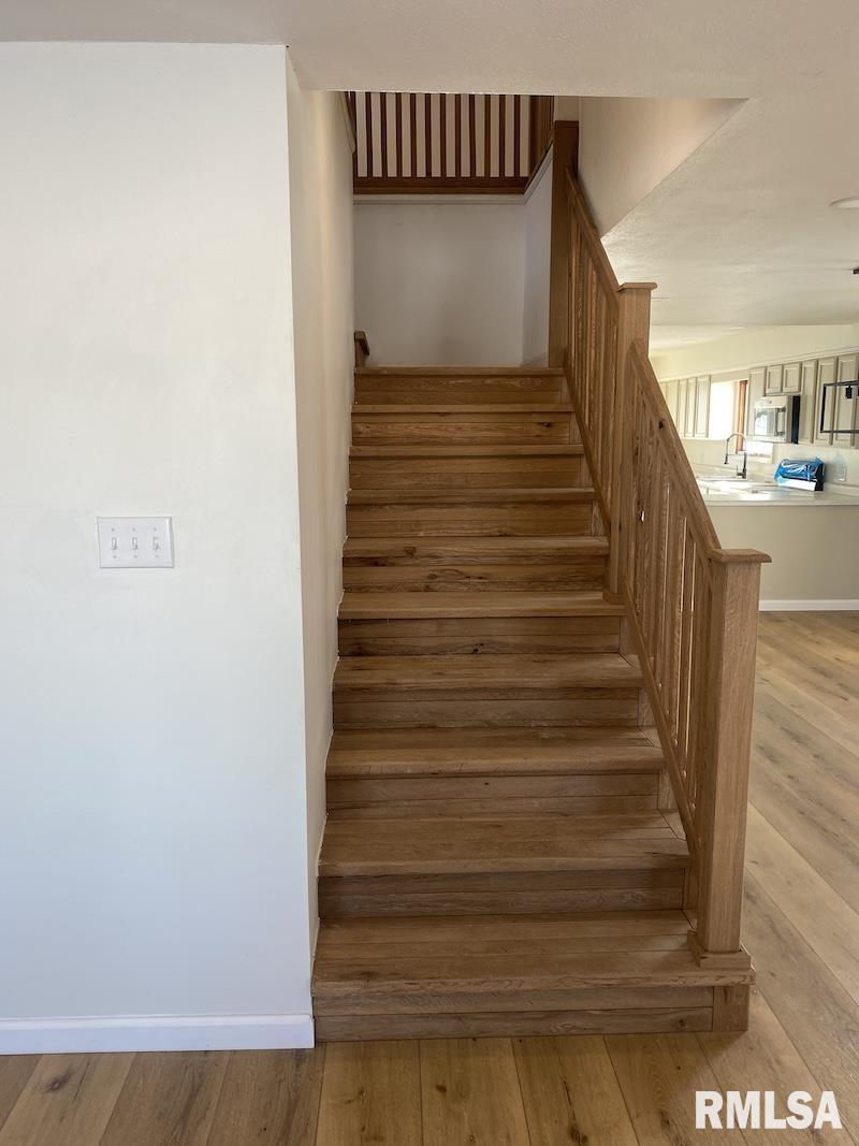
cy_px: 573
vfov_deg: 67.3
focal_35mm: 26
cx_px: 430
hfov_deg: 53.1
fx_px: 860
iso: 50
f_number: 1.8
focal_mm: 4.25
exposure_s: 1/120
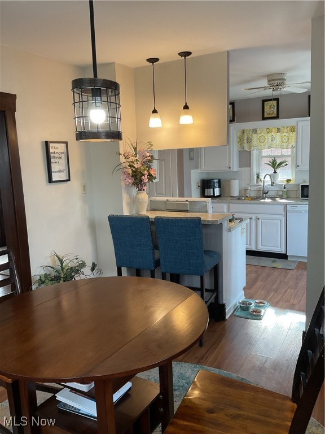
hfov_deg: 48.2
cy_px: 217
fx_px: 363
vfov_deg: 61.7
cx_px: 162
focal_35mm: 29
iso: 50
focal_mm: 3
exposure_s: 1/60
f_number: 1.8
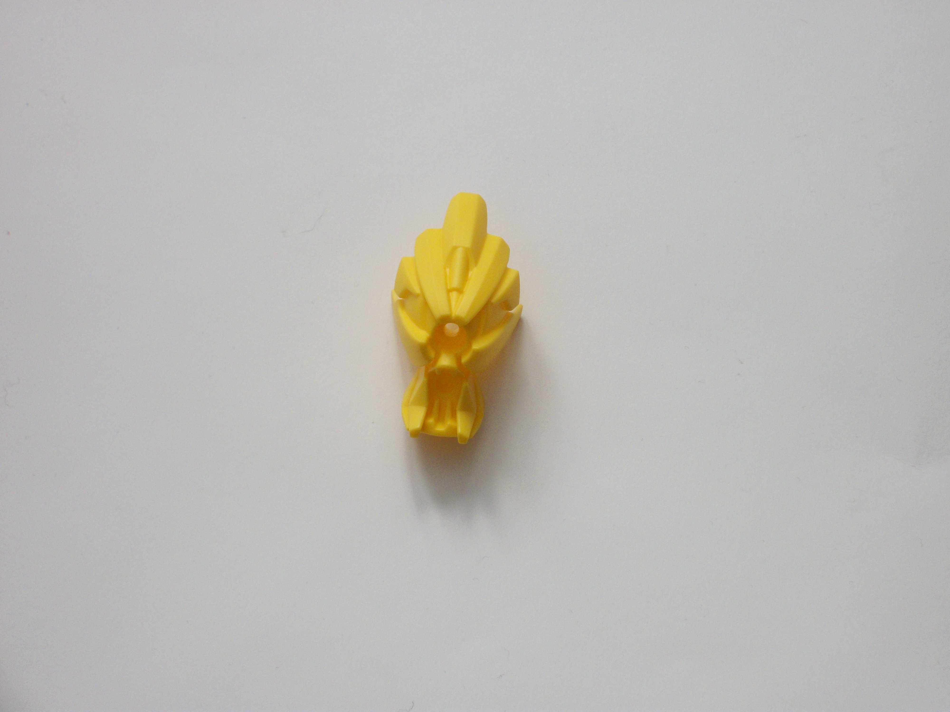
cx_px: 475
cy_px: 356
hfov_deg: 18.7
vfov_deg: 14.1
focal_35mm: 105
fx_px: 2882
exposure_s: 1/30
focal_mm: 18.8
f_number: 5.7
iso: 160
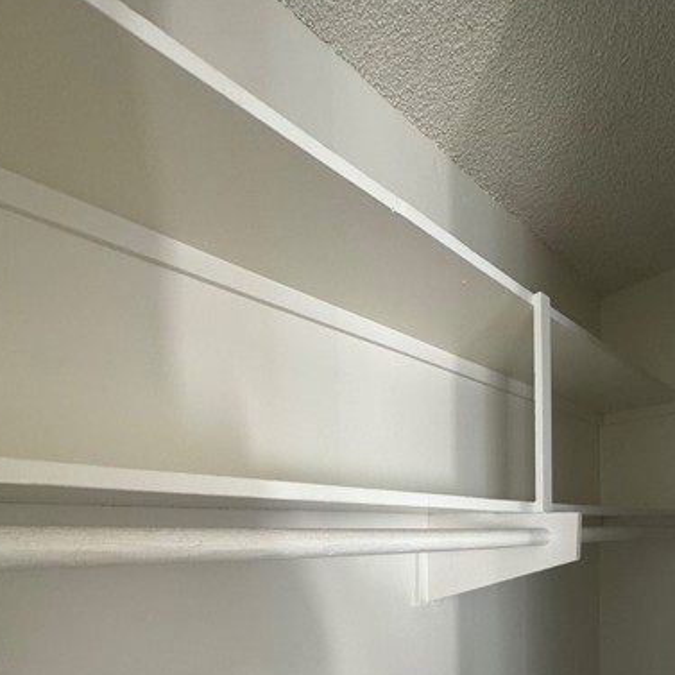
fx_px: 463
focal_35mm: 21
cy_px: 553
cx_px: 403
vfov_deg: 64.8
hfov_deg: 71.4
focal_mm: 2.22
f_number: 2.2
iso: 320
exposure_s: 1/99
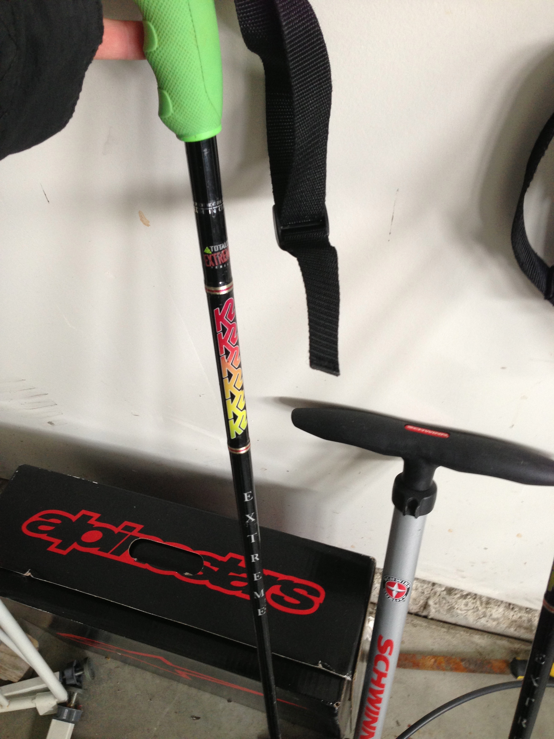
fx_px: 704
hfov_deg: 42.9
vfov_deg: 55.4
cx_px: 277
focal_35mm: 33
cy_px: 370
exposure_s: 1/20
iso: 125
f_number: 2.4
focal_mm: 4.13
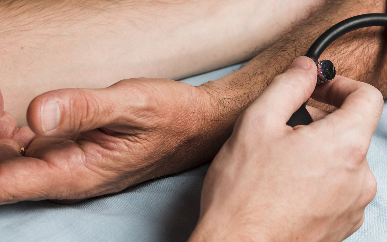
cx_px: 256
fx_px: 1235
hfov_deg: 17.8
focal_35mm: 117
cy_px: 23
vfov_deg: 11.1
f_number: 3.5
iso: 100
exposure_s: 1/200
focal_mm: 35
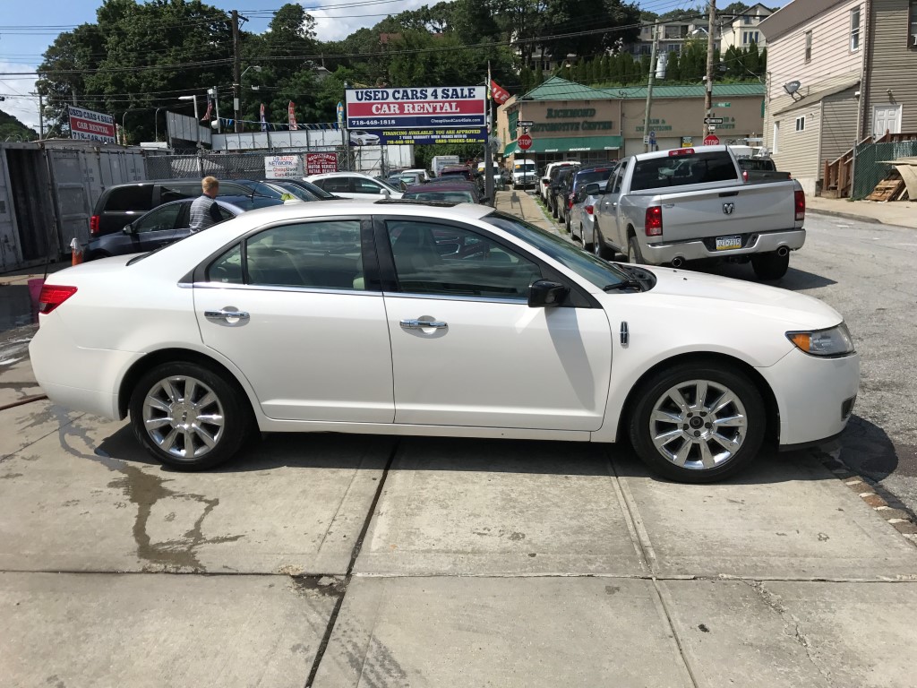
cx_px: 458
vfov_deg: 49.7
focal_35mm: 28
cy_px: 344
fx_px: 742
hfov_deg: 63.4
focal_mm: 3.99
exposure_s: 1/4566
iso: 20
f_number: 1.8
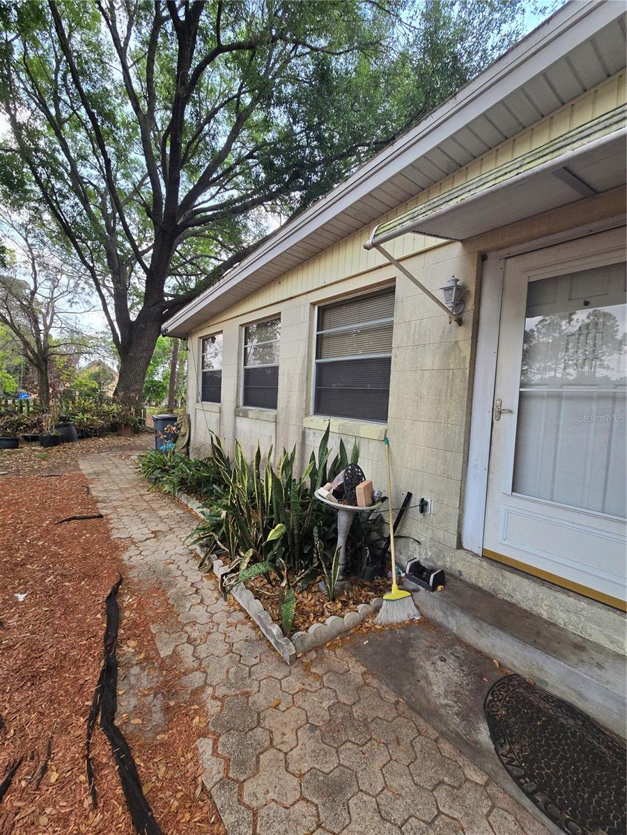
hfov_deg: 89.9
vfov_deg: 106.2
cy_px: 418
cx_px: 314
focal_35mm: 13
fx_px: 314
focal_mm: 2.2
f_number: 2.2
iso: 100
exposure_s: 1/719
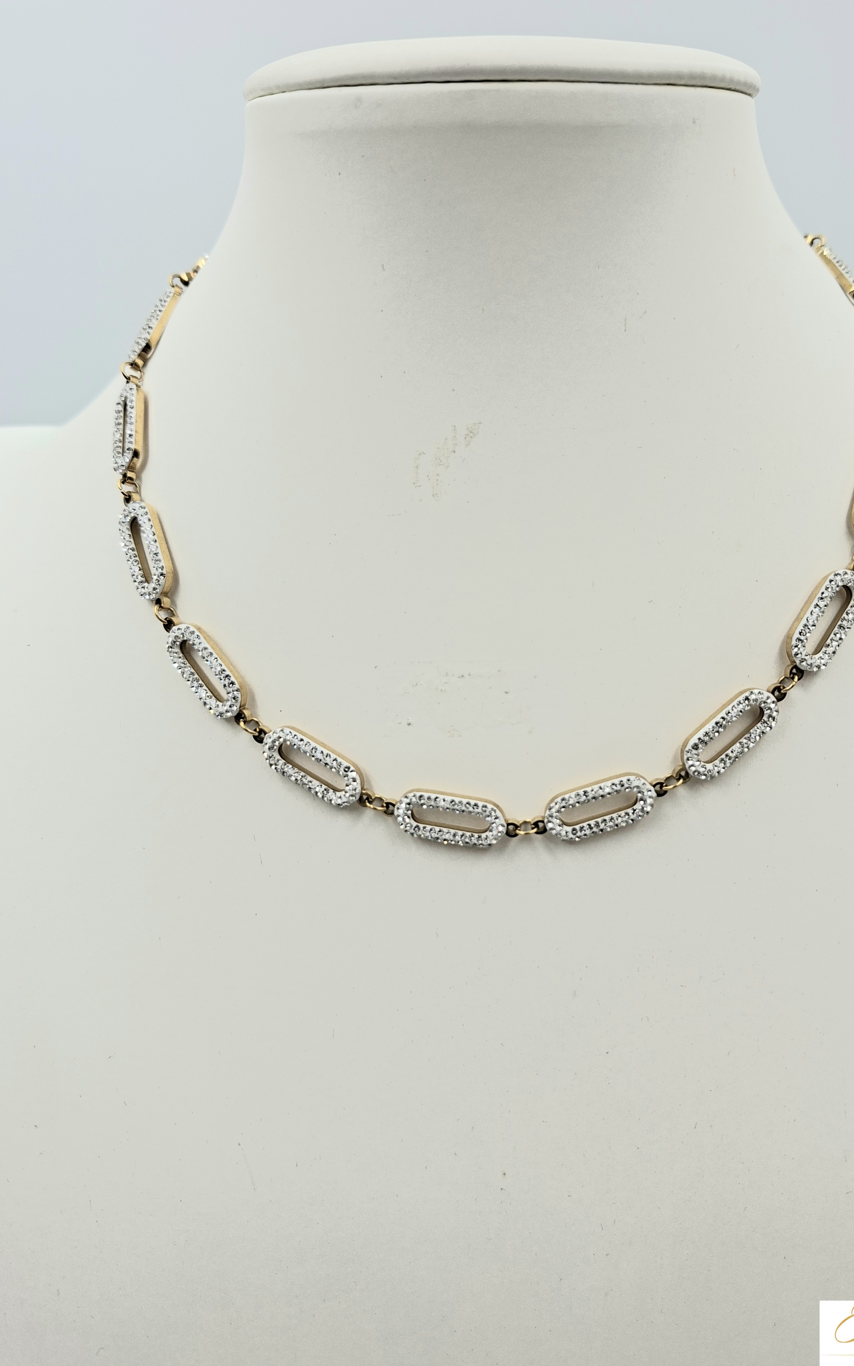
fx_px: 931
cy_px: 675
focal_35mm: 25
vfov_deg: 72.5
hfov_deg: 48.9
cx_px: 524
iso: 50
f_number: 1.8
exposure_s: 1/370
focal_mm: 5.54
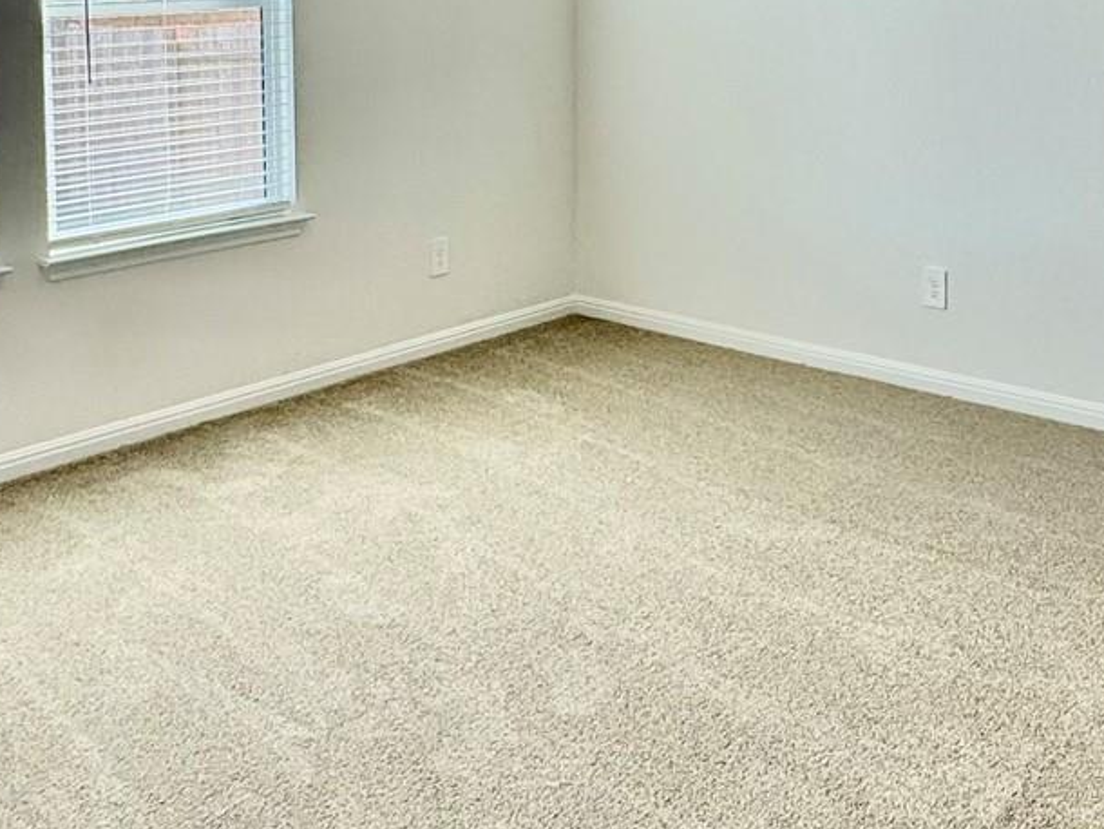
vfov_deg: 29.1
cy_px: 20
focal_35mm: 47
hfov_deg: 40.3
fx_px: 1500
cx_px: 639
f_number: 2.2
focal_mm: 2.22
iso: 50
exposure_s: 1/120
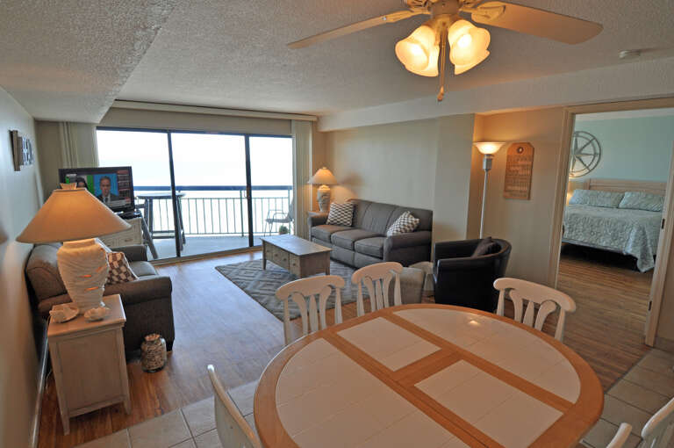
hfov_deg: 90.1
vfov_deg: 67.2
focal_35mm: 18
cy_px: 224
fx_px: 337
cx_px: 337
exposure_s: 1/125
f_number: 5.6
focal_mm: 12
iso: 250
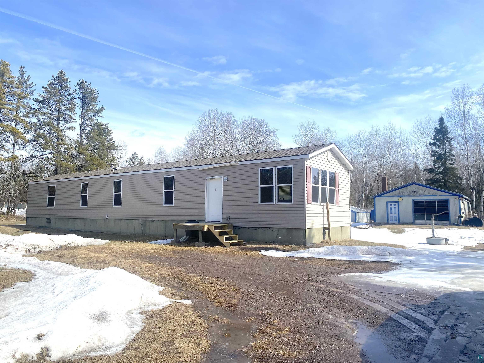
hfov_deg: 67.3
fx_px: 364
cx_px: 242
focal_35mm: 26
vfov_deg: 53.1
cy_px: 182
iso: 32
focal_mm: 4.25
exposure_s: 1/3846
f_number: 1.8
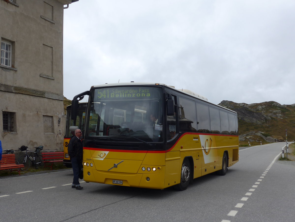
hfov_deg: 45.8
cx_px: 148
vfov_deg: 35.1
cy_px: 111
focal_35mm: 41
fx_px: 349
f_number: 2.8
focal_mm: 8.4
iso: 80
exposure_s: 1/800
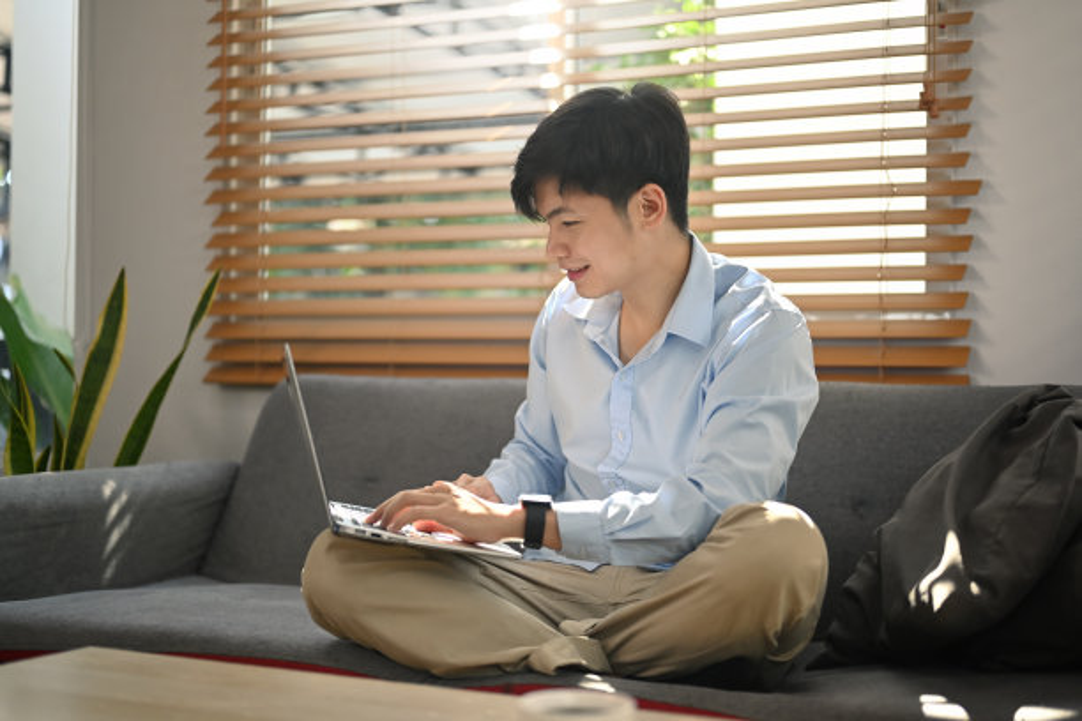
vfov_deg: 27.0
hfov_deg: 39.6
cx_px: 541
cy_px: 360
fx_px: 1503
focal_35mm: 50
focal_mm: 50
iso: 500
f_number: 1.8
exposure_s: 1/800
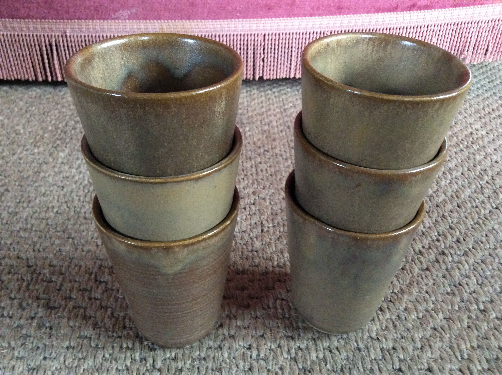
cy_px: 188
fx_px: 463
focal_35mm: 32
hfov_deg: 56.9
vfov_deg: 44.1
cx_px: 251
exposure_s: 1/17
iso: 320
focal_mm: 3.3
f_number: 2.4
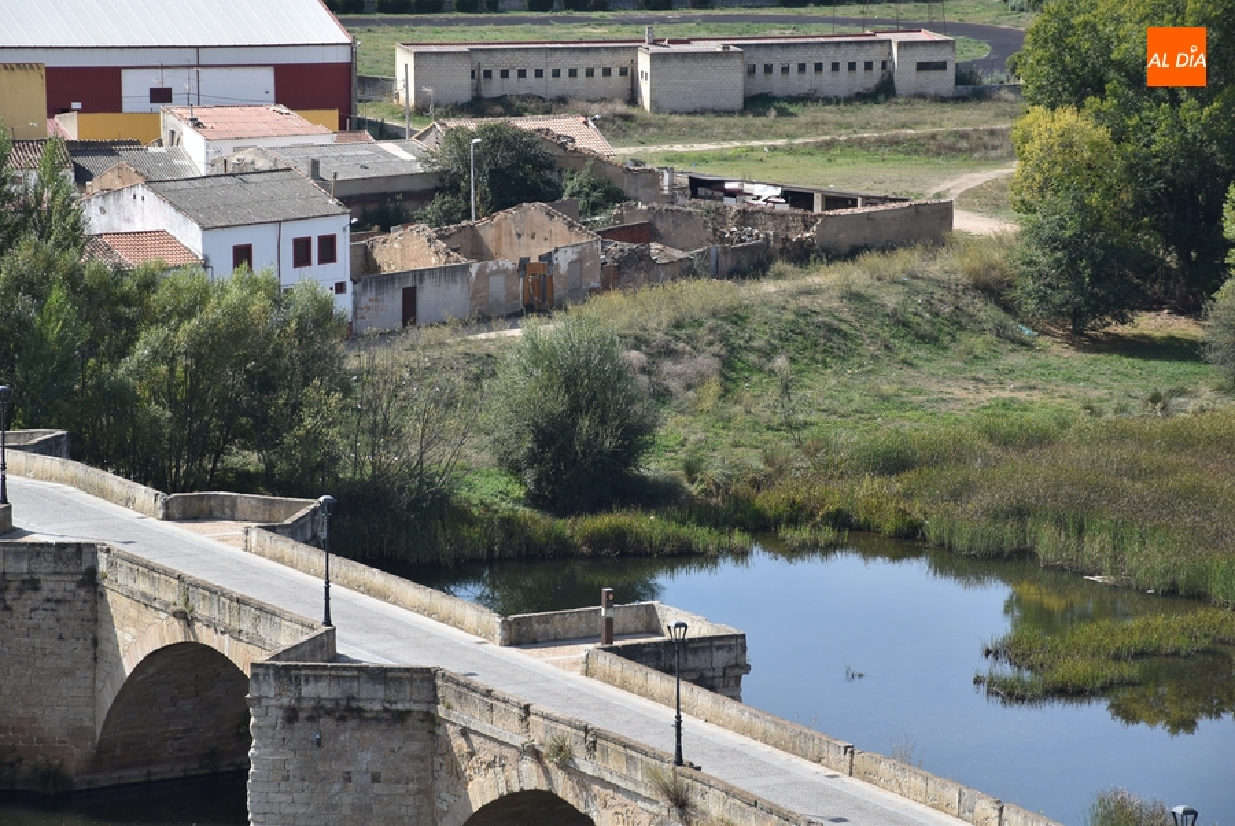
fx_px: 5769
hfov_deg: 12.2
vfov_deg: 8.2
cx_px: 618
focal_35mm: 168
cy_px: 413
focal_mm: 112
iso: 200
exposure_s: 1/320
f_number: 9
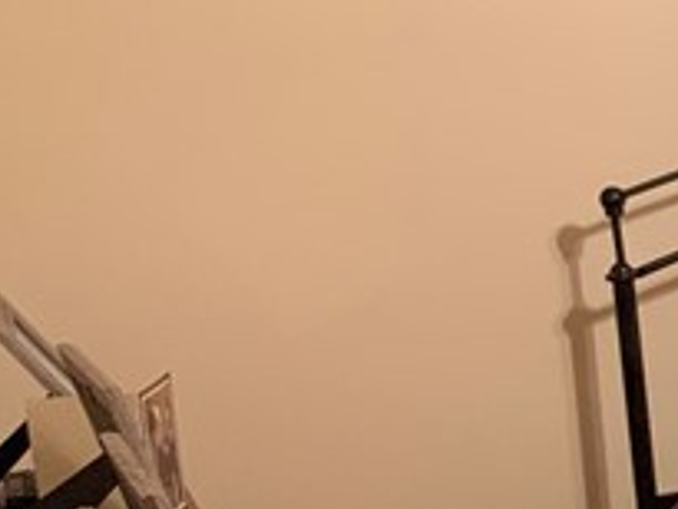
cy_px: 370
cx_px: 1369
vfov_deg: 11.4
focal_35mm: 130
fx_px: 2548
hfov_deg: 13.1
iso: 400
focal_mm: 4.25
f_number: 1.8
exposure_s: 1/30
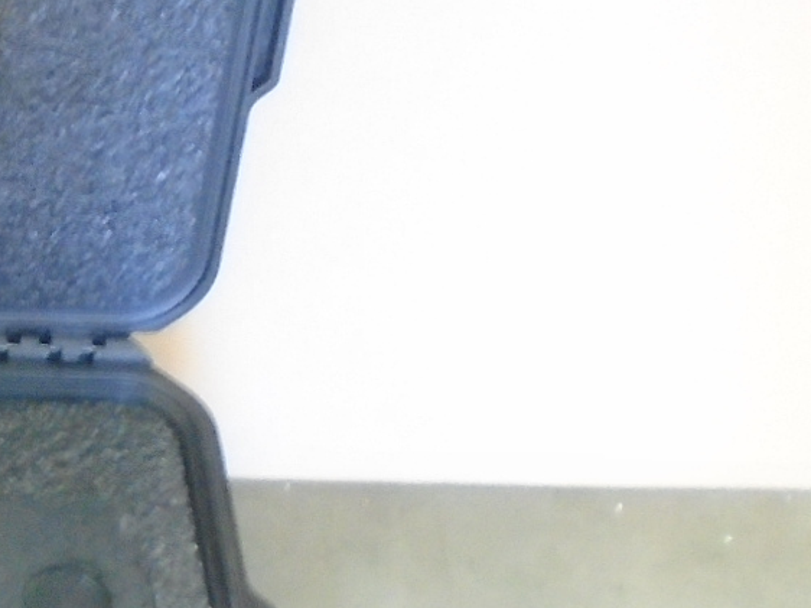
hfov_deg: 15.3
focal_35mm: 120
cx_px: -356
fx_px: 2810
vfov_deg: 12.3
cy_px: 292
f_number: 3.2
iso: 400
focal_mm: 4.6
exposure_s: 1/6
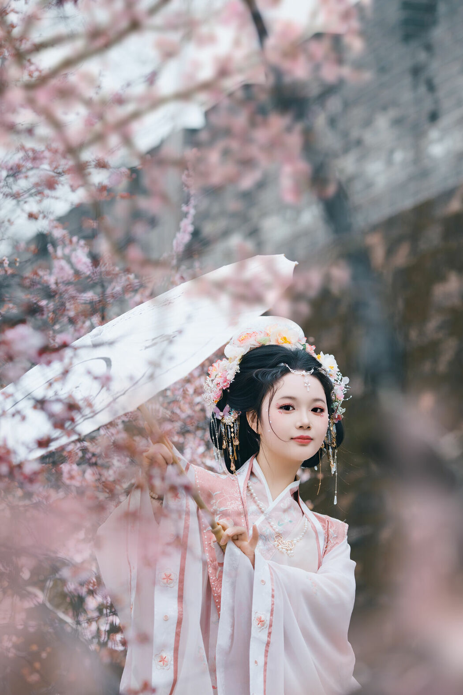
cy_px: 348
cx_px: 232
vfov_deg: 15.3
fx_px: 2585
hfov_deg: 10.2
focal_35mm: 134
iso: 100
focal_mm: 135
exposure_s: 1/125
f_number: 4
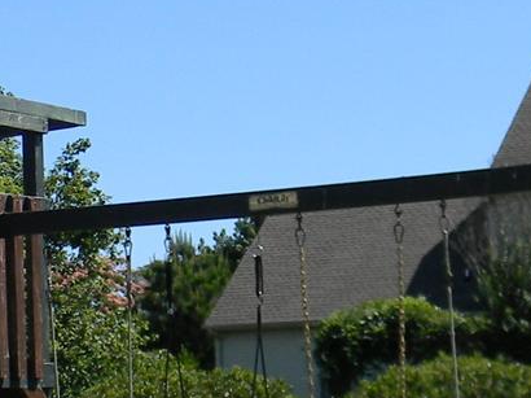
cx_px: -31
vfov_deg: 10.6
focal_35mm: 140
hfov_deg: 13.8
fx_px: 2146
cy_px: 235
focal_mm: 5
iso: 80
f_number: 3.5
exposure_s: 1/877
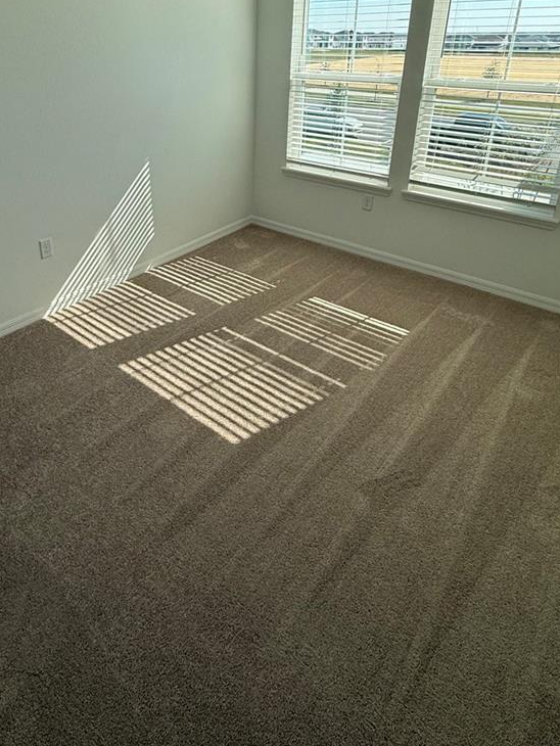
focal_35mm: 23
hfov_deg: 58.2
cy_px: 230
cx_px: 214
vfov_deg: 71.0
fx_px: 496
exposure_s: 1/644
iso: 64
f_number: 2.2
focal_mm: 2.22
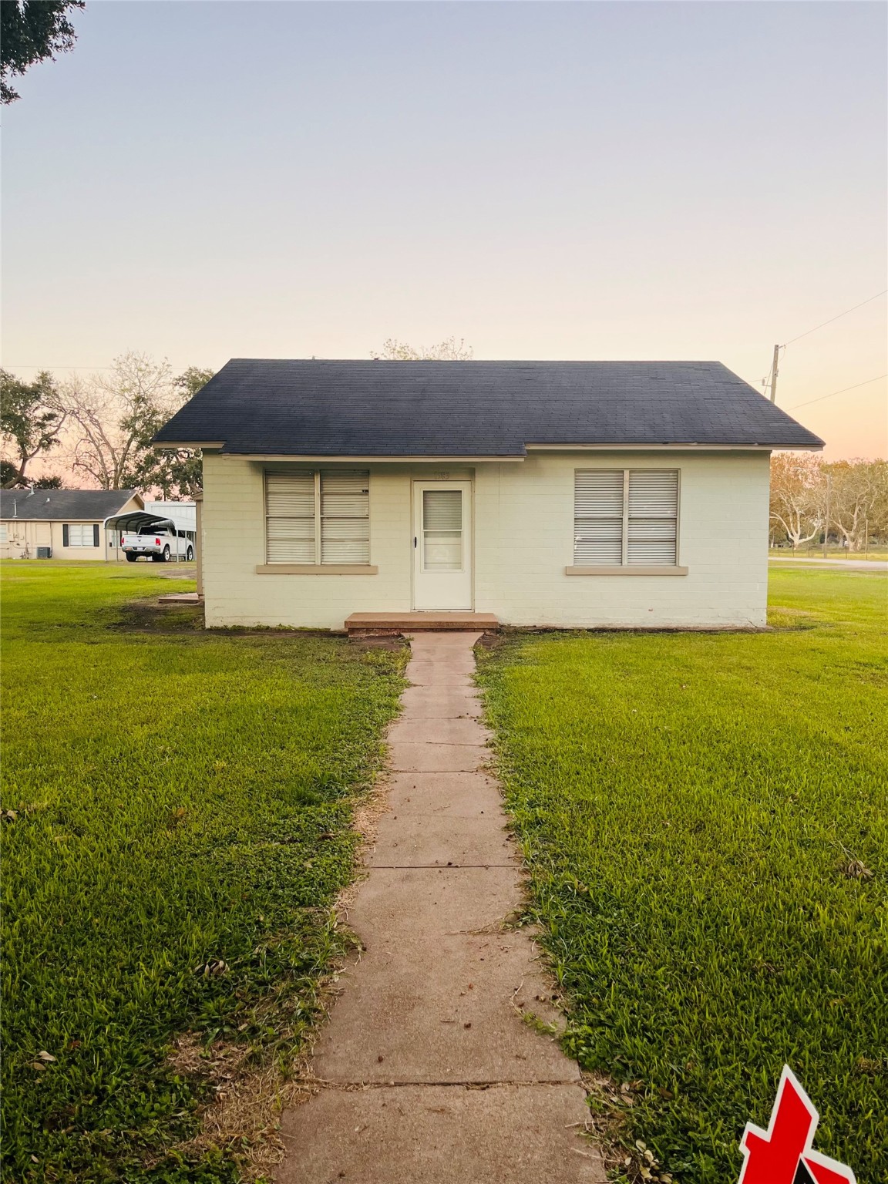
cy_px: 592
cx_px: 444
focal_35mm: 26
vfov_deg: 67.3
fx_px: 889
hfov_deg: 53.1
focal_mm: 5.1
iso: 64
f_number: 1.6
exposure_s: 1/122
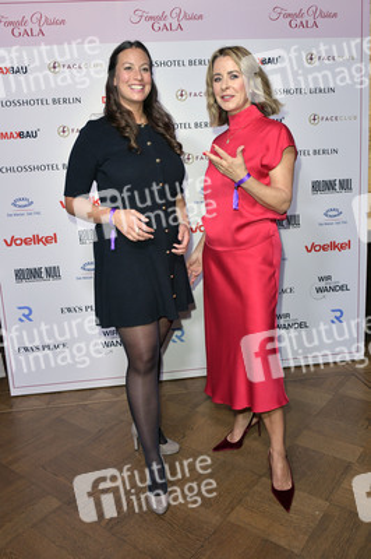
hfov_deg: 47.9
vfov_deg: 67.4
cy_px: 280
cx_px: 186
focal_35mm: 27
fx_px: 418
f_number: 6.3
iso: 1250
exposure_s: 1/250
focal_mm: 27
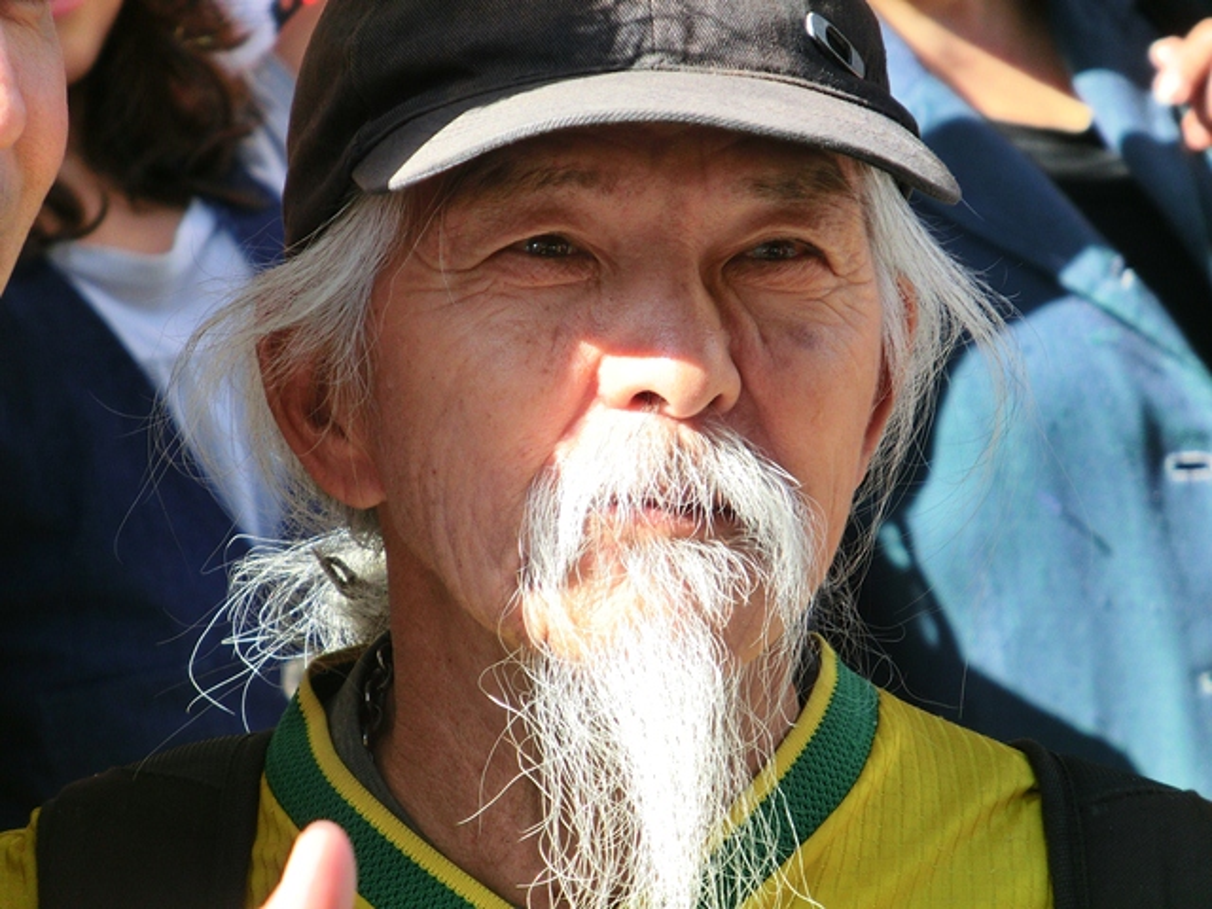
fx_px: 10504
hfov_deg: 6.6
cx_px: 606
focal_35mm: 300
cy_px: 454
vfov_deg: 5.0
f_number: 5.9
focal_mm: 53
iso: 100
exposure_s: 1/160
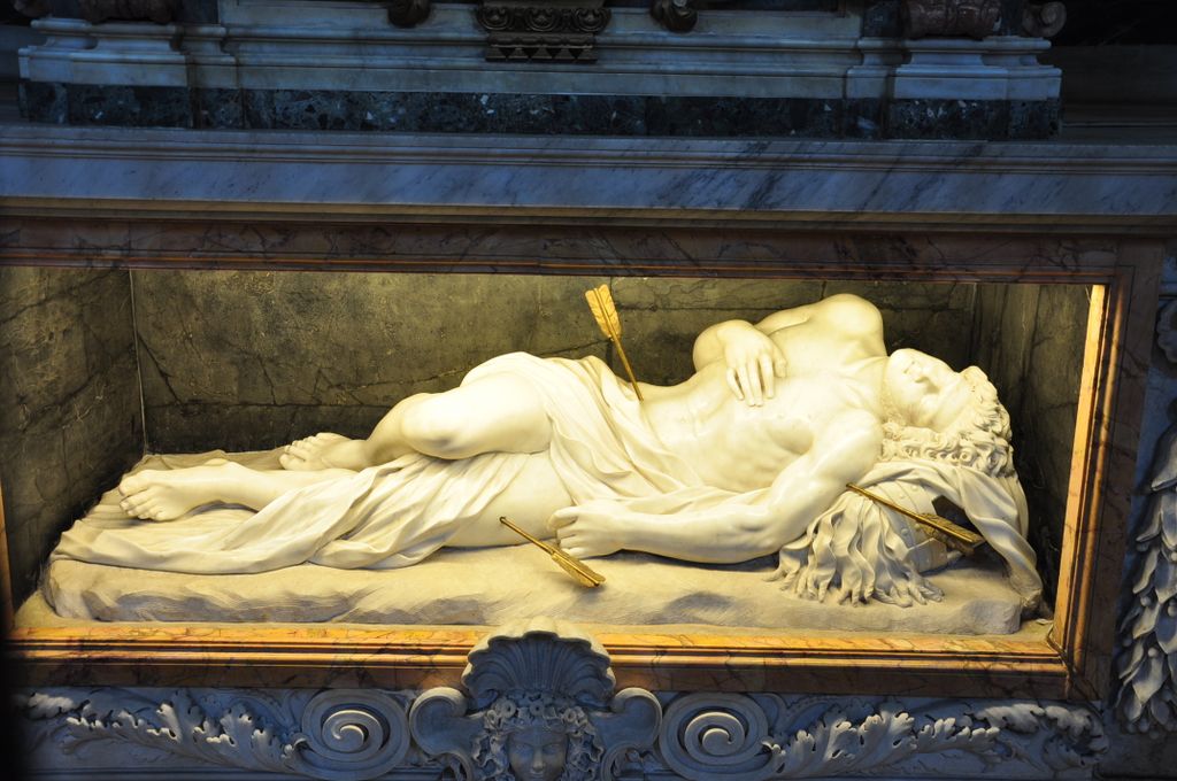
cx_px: 588
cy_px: 390
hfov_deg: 51.3
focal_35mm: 38
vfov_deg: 35.4
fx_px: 1224
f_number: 6.3
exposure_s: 1/15
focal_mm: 25
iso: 400
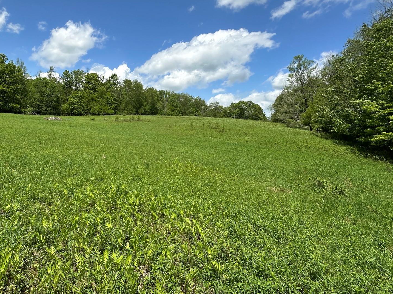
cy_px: 103
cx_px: 129
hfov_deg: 78.9
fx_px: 227
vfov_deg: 64.6
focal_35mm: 20
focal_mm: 2.22
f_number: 2.2
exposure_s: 1/2618
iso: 50
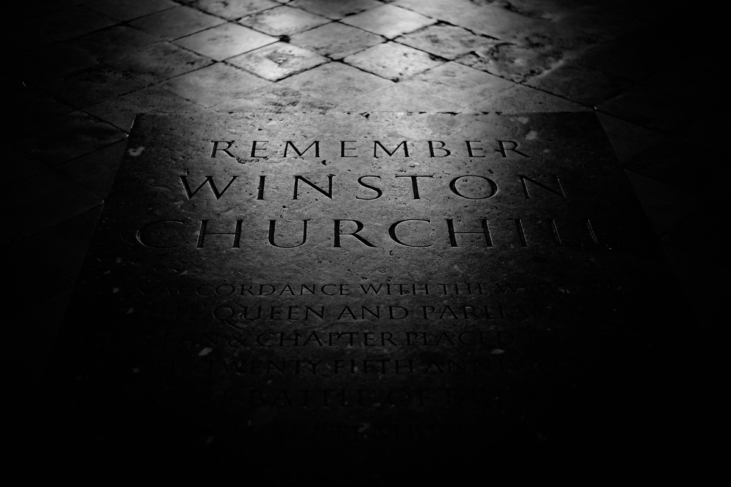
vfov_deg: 27.0
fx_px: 1015
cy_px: 244
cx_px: 366
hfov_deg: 39.6
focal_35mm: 50
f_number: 2
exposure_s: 1/125
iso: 125
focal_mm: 50
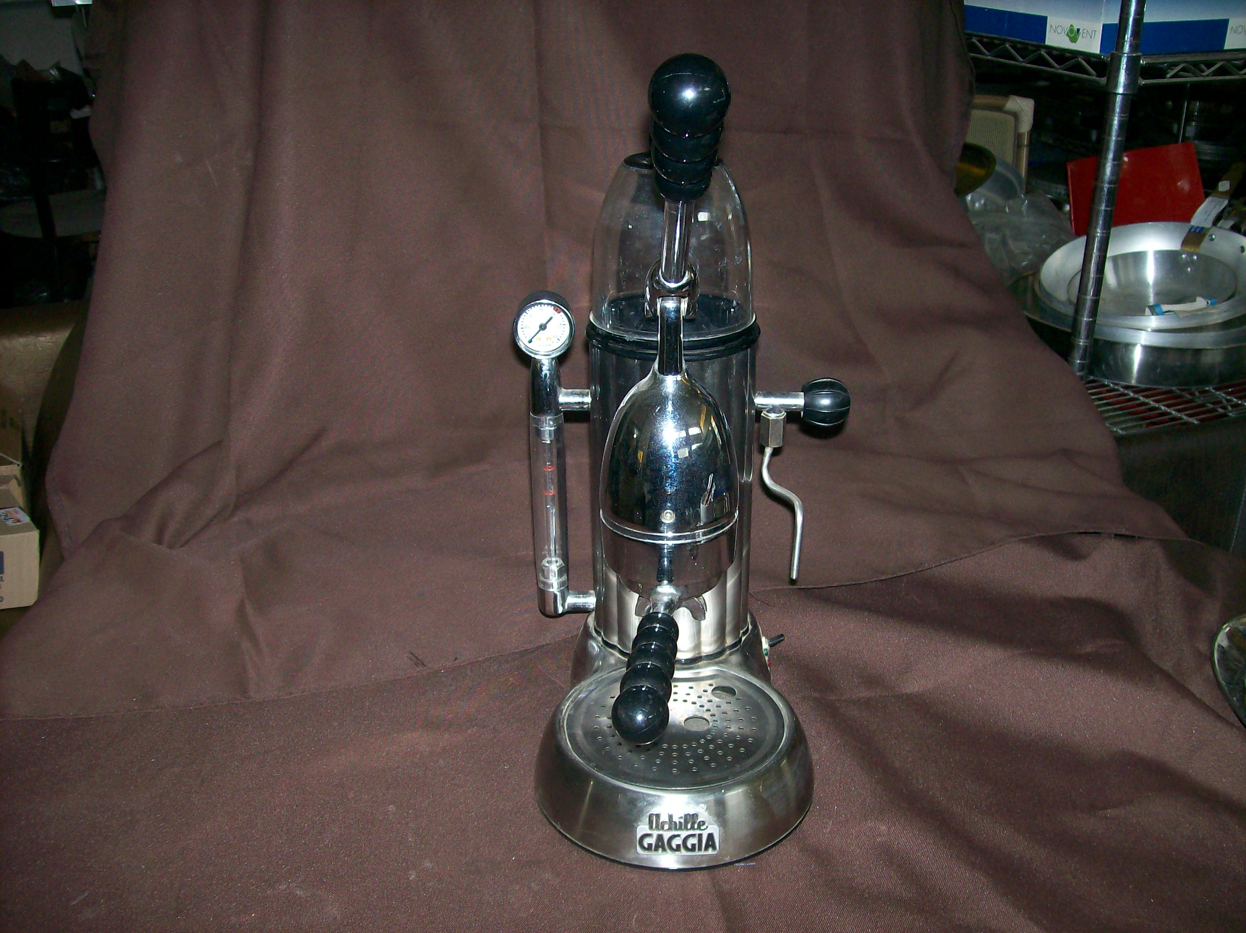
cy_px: 466
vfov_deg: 39.6
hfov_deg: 51.4
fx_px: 1295
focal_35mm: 36
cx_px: 623
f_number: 2.7
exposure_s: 1/64
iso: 80
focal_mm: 6
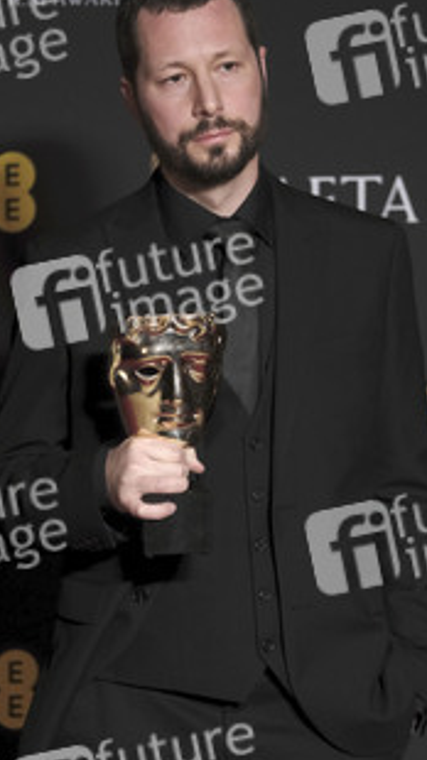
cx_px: 209
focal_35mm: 273
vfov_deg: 7.9
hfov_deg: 4.4
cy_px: 414
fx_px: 5504
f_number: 2.8
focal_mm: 134.4
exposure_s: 1/320
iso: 1600
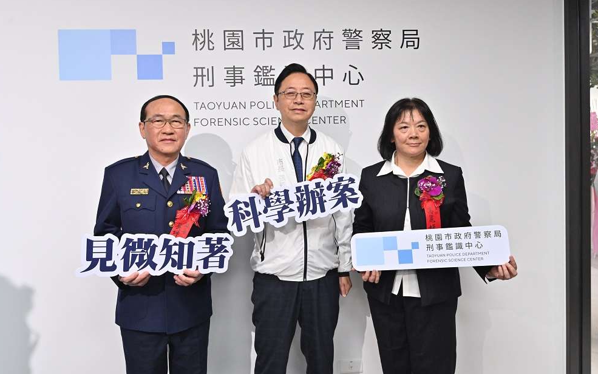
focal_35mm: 30
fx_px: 489
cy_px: 179
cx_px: 297
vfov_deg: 41.8
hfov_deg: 62.9
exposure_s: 1/320
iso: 2500
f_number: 5
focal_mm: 29
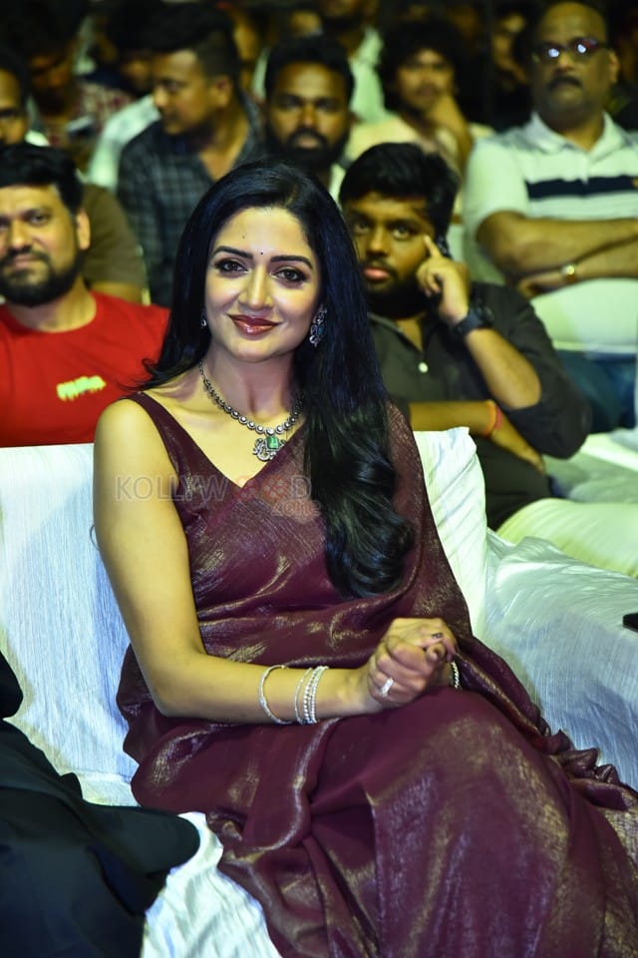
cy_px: 479
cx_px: 319
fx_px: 3190
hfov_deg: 11.4
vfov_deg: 17.1
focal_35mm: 120
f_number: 4
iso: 2000
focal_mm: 120
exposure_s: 1/125
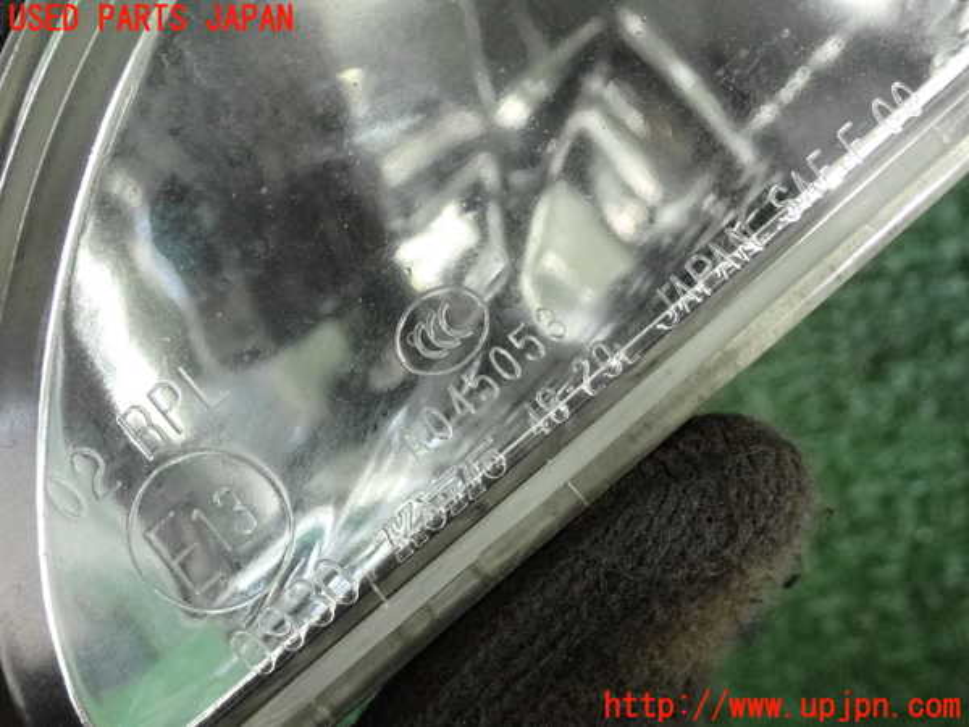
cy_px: 364
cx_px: 484
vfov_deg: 25.2
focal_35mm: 58
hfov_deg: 33.2
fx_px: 1624
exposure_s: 1/125
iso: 2000
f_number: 3.5
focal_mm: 10.35
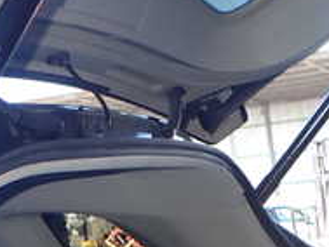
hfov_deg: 20.4
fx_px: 903
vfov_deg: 15.3
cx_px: 57
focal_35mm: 95
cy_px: 5
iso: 100
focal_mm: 5.4
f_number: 2.3
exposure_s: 1/125
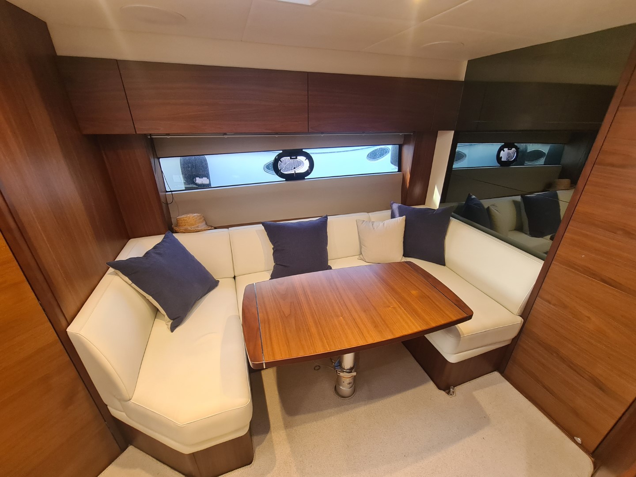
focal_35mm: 13
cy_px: 238
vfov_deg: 89.9
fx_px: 239
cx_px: 318
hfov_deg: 106.2
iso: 250
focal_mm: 2.2
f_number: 2.2
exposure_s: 1/50
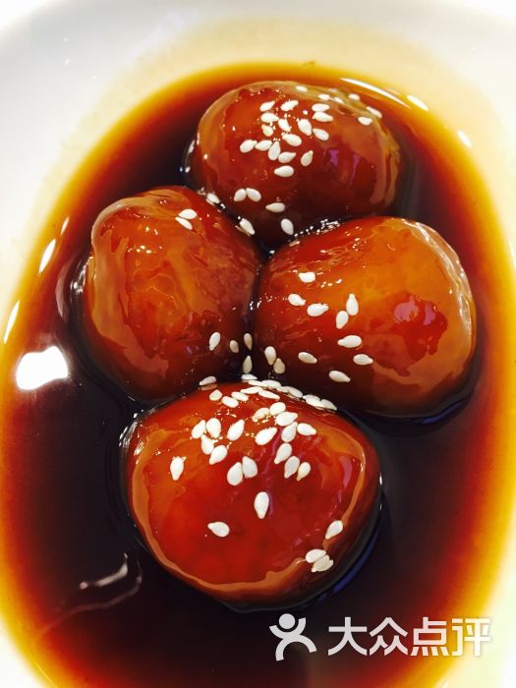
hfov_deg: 48.2
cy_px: 344
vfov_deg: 61.7
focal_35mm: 29
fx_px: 576
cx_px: 258
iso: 200
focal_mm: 4.15
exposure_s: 1/20
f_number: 2.2
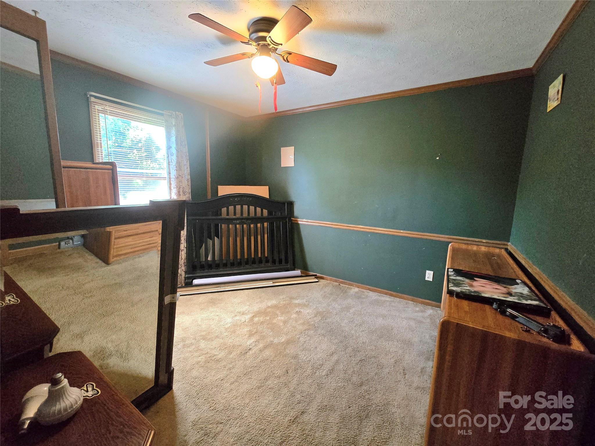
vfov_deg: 89.9
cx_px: 298
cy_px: 223
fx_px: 223
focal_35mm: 13
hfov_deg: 106.2
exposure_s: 1/60.2
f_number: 2.2
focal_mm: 2.2
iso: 1250
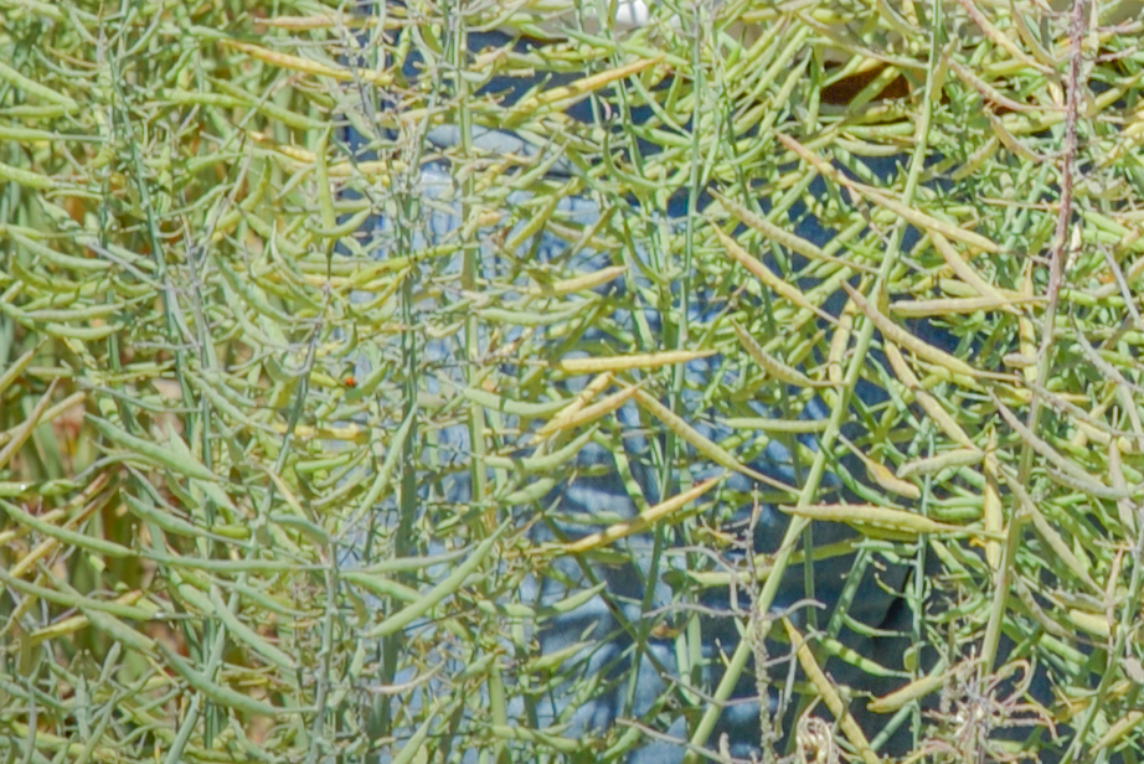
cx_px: 2266
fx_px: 9539
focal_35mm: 300
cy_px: -1116
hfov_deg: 6.7
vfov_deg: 4.5
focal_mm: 46
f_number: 9
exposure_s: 1/320
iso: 100
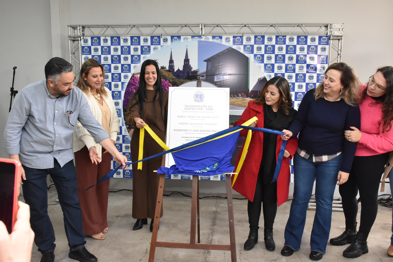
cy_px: 131
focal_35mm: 34
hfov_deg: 55.1
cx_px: 196
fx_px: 377
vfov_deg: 38.4
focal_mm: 23
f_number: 8
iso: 2000
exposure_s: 1/160
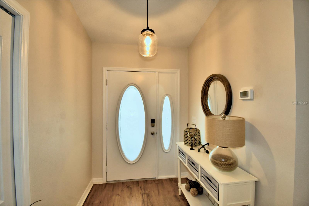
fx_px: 129
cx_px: 154
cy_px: 103
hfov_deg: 100.4
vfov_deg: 77.3
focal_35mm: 15
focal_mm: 10
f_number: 4.5
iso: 200
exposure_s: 1/40
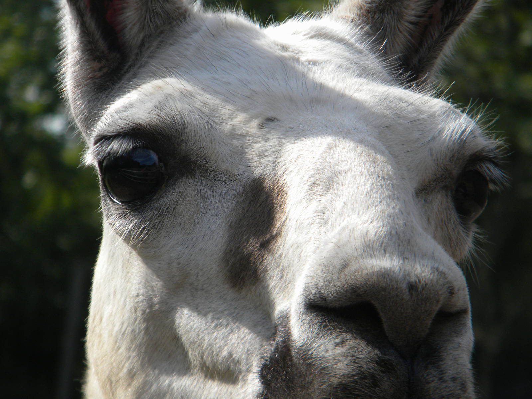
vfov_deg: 8.1
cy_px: 200
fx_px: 2812
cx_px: 266
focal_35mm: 183
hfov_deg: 10.8
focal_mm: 33.1
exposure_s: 1/520
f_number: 5.2
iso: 136
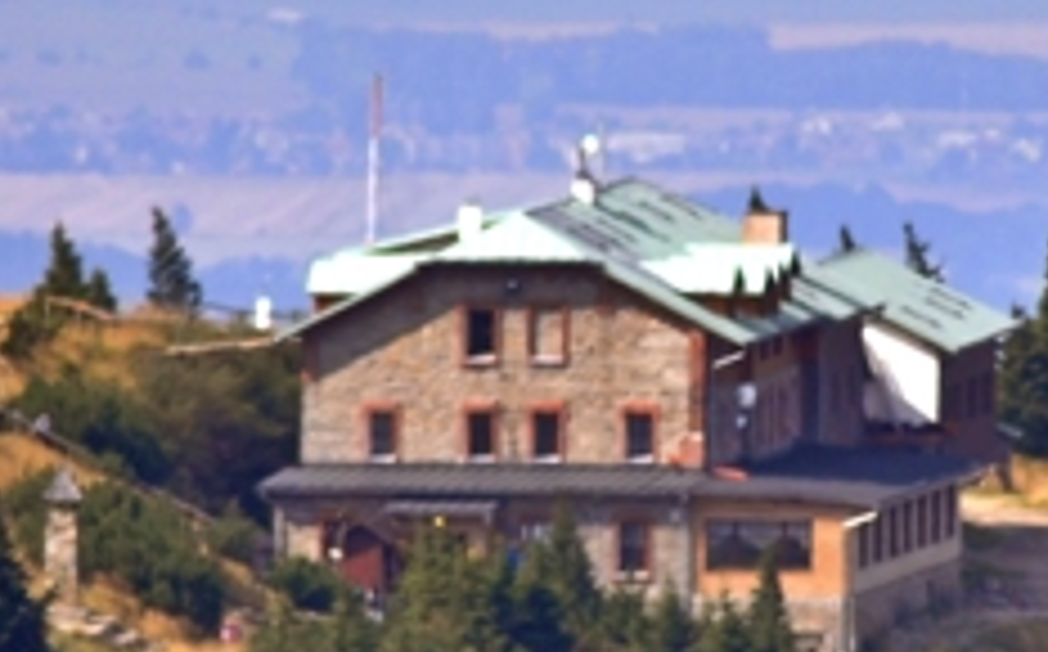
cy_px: 445
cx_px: 625
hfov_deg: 1.0
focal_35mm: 2015
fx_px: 57482
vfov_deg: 0.7
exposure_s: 1/1250
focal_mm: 300
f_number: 4.5
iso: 200
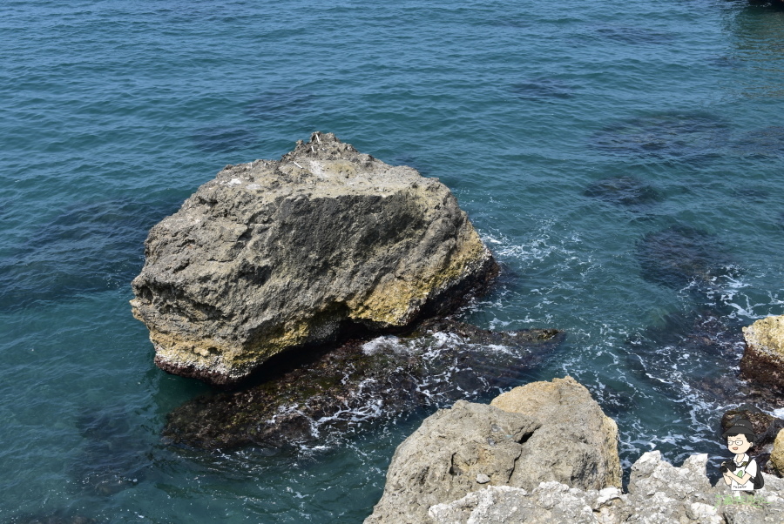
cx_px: 392
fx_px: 948
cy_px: 262
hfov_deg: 44.9
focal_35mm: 44
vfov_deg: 30.9
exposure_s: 1/125
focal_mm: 29
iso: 100
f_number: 9
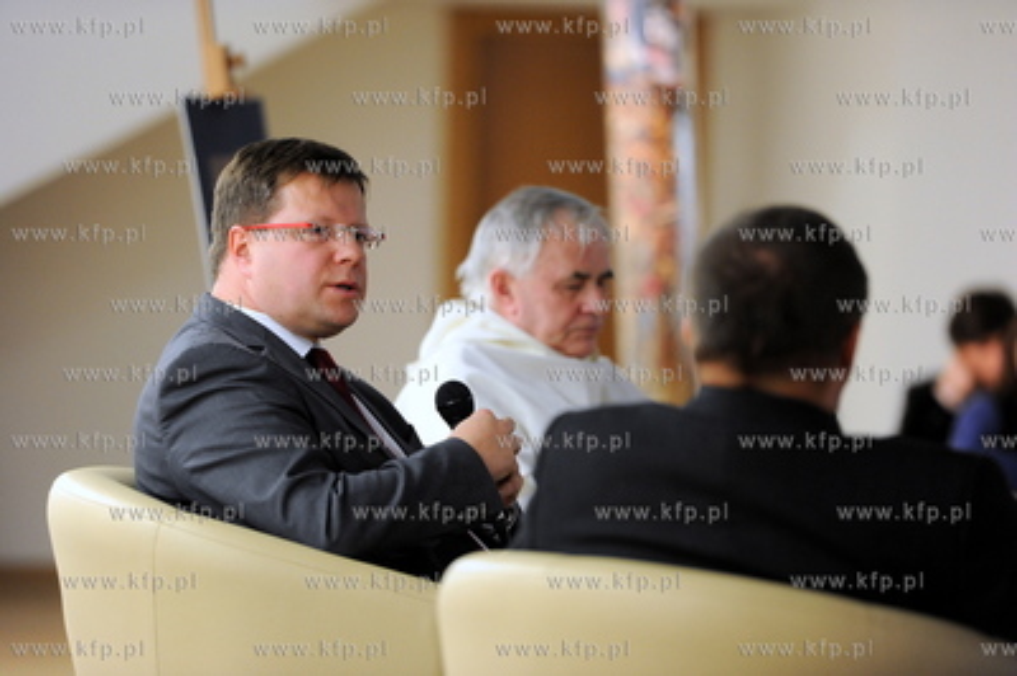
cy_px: 338
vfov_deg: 6.9
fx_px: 5645
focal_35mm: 200
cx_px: 508
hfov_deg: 10.3
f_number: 2.8
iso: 3200
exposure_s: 1/250
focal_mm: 200
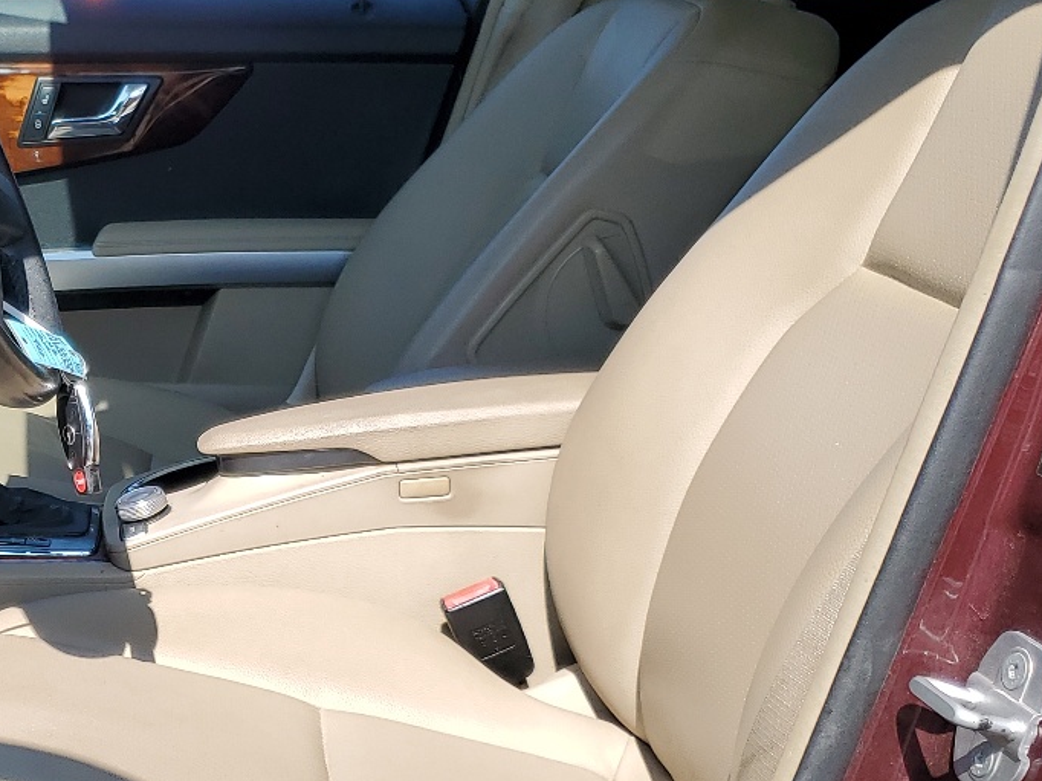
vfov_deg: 24.0
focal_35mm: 61
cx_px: -40
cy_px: 416
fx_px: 1836
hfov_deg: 29.3
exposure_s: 1/1667
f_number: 1.5
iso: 50
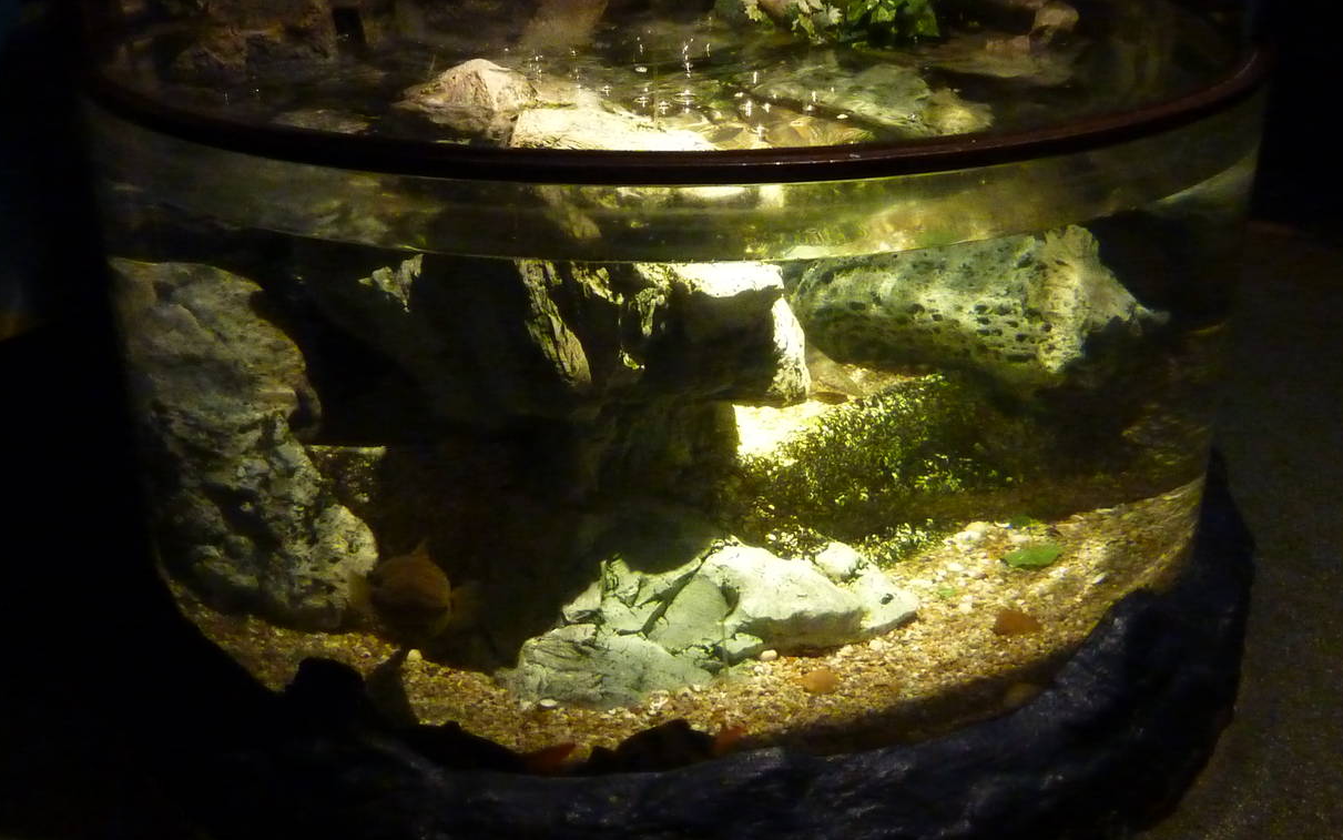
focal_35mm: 35
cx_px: 684
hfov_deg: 55.3
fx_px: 1281
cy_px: 265
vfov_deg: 35.8
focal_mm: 4.1
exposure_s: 1/15
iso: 800
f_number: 3.3
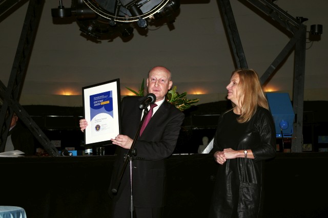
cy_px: 109
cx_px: 164
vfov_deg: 23.8
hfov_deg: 35.1
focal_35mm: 57
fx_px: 519
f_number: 4.5
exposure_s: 1/80
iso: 200
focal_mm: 37.5
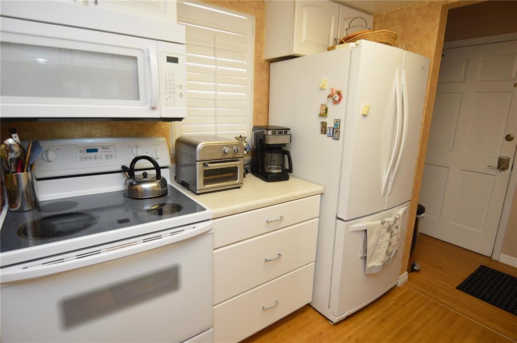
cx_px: 258
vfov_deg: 67.2
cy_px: 172
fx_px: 258
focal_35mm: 18
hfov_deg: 90.1
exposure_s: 1/60
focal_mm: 12
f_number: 4
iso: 560
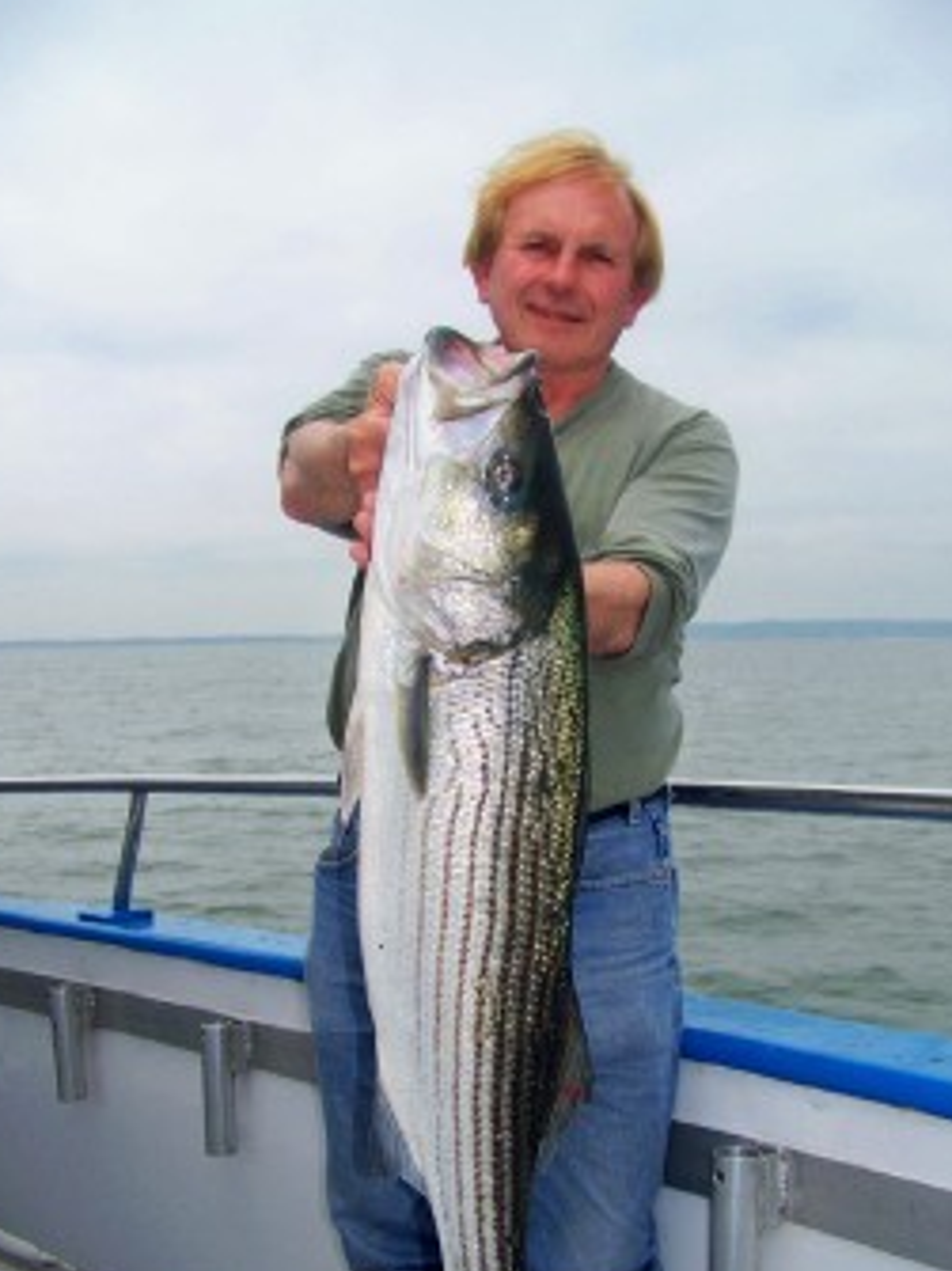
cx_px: 512
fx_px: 1578
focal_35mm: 43
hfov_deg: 33.6
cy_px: 744
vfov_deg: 43.7
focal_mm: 5.85
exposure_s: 1/1000
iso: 64
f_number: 2.8
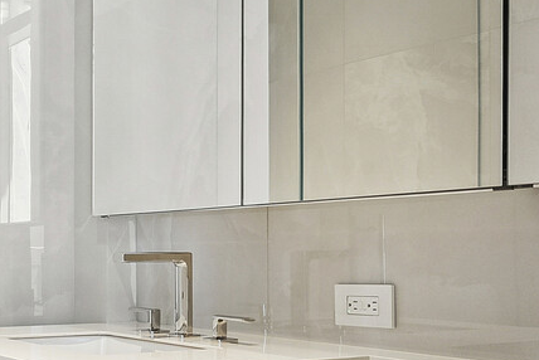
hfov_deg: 31.7
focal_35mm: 56
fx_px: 839
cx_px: -48
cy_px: 261
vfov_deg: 24.0
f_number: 13
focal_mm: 16
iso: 800
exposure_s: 1/6
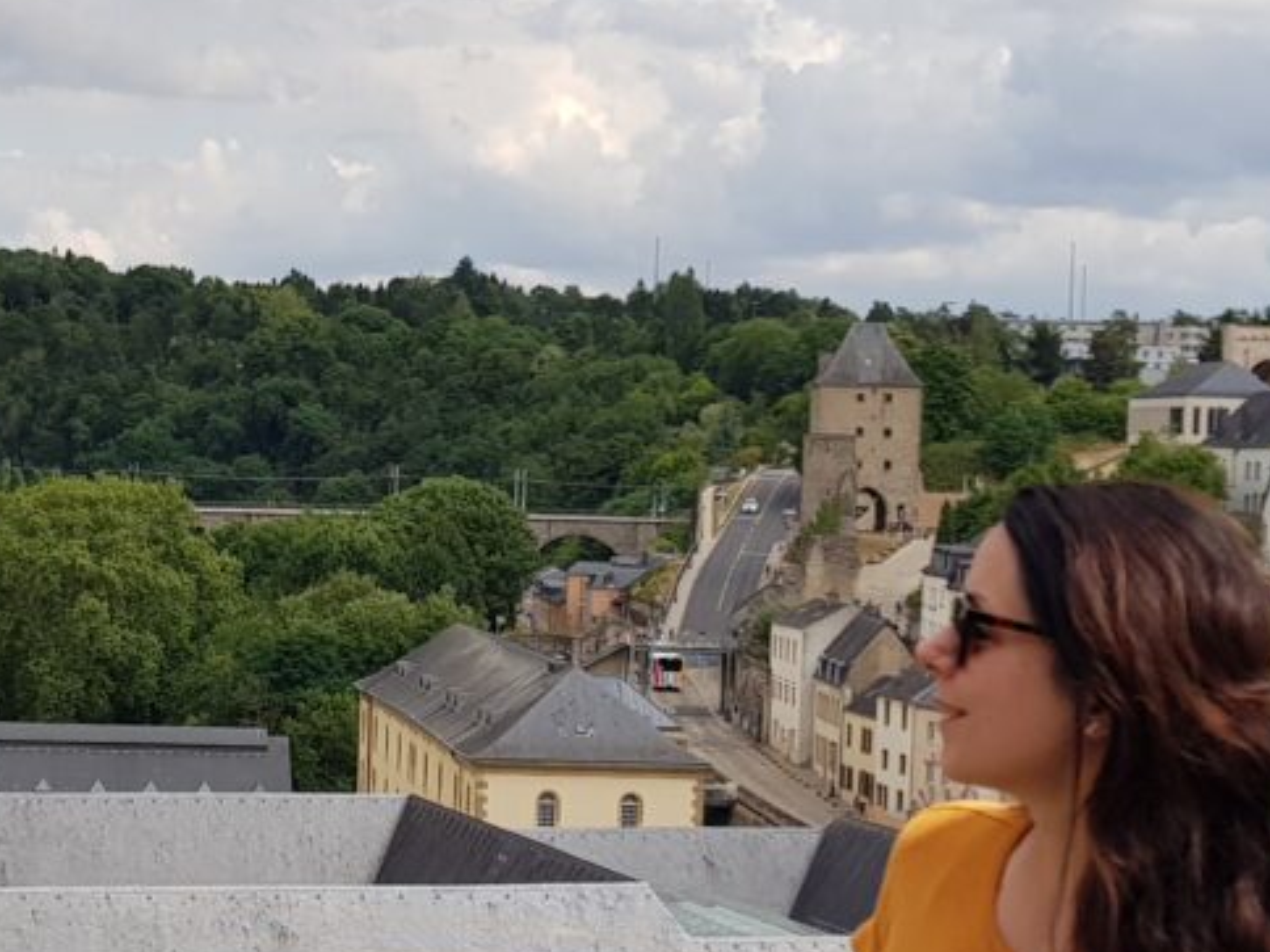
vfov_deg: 26.5
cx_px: 299
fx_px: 2018
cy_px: 527
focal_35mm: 55
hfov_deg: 34.1
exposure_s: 1/2200
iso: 40
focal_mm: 4.2
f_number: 1.7
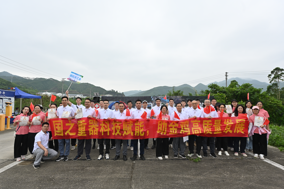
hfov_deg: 86.9
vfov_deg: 64.6
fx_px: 150
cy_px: 94
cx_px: 142
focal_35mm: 19
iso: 250
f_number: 5
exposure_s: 1/200
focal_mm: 19
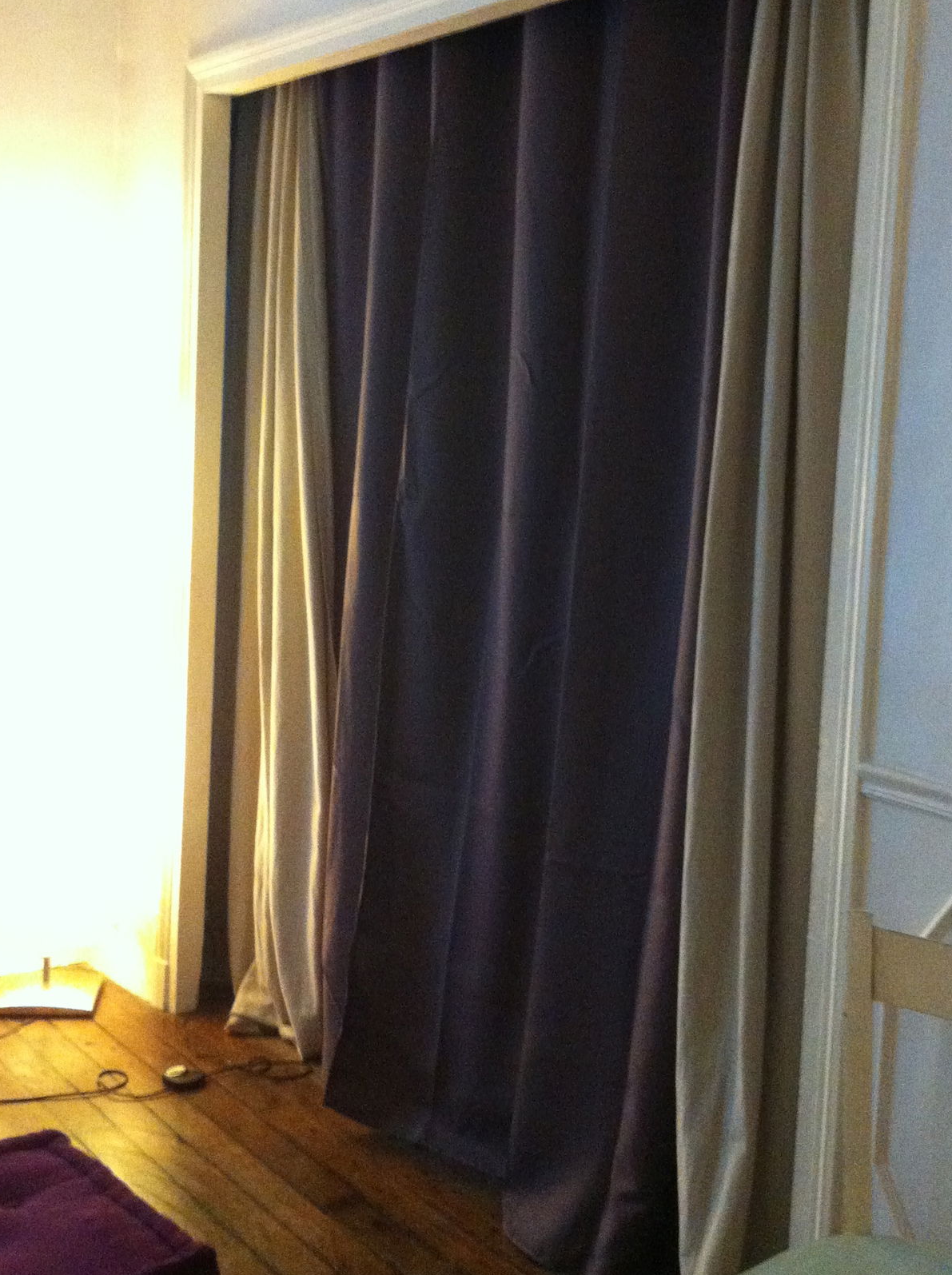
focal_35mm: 47
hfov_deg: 30.8
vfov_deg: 40.4
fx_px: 1728
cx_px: 527
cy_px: 554
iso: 640
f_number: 2.8
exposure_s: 1/15
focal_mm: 3.85
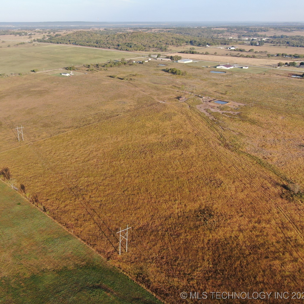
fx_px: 288
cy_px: 149
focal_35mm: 29
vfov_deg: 55.6
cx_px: 106
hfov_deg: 54.7
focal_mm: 4.39
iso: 100
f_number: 2.8
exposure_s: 1/500
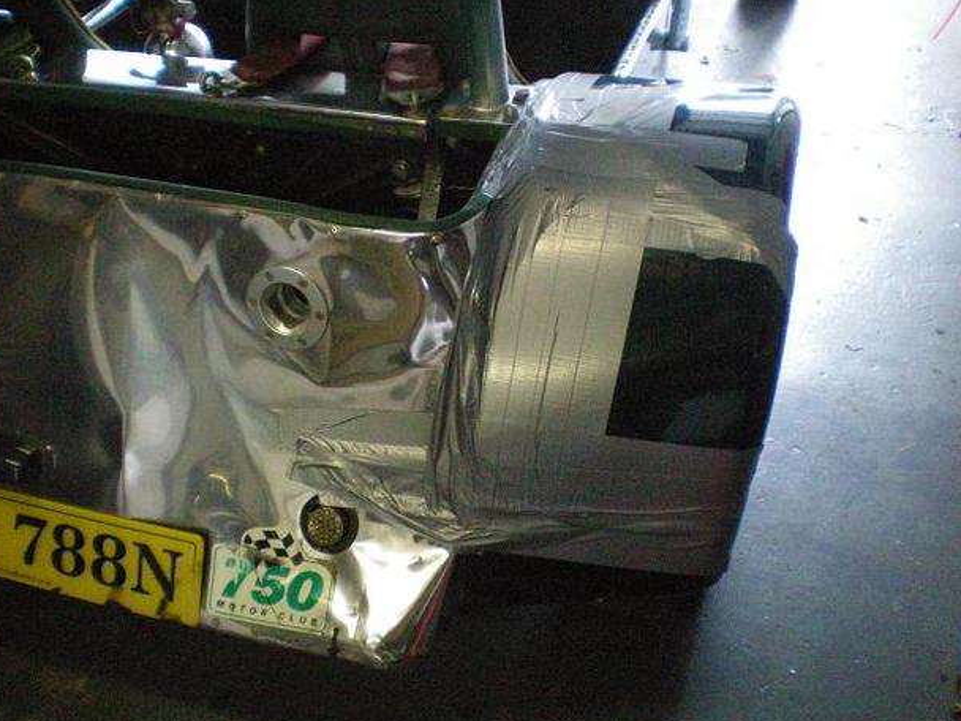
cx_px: 458
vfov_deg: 36.0
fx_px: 1110
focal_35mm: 40
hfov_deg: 46.8
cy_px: 351
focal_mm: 6.3
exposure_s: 1/60
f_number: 3.1
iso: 640
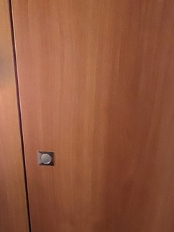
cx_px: 119
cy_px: 281
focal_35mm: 58
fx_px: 389
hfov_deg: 25.1
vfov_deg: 28.7
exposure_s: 1/10
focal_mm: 1.74
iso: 800
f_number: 2.2
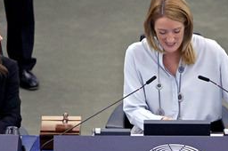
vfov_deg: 1.3
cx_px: 95
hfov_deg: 2.0
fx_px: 6686
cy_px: 98
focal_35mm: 1057
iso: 10000
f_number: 6.3
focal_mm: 600
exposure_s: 1/1000
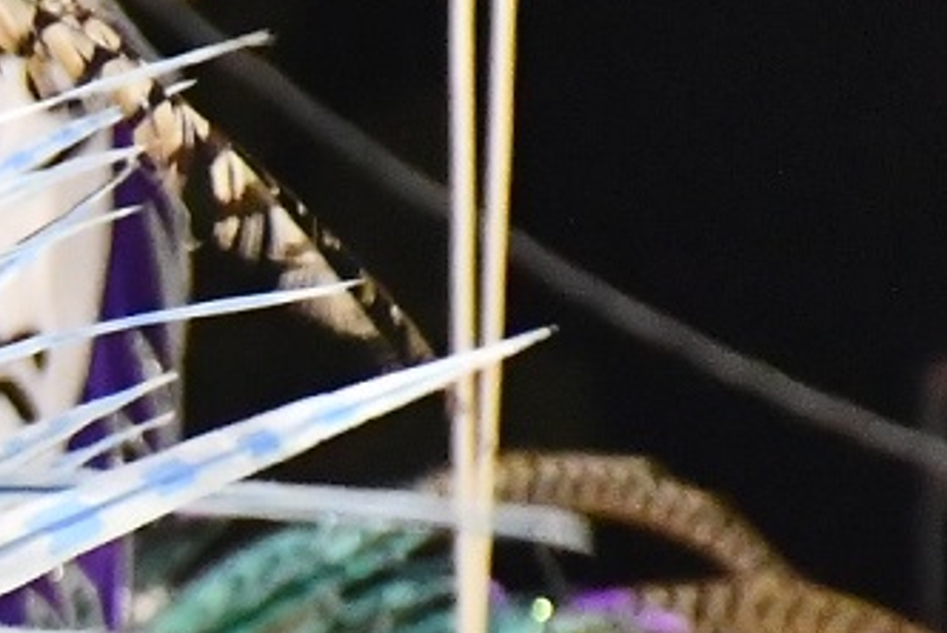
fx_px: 21378
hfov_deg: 2.5
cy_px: 495
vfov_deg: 1.7
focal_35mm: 812
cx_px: -1401
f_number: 5.3
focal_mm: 90
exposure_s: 1/160
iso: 5000
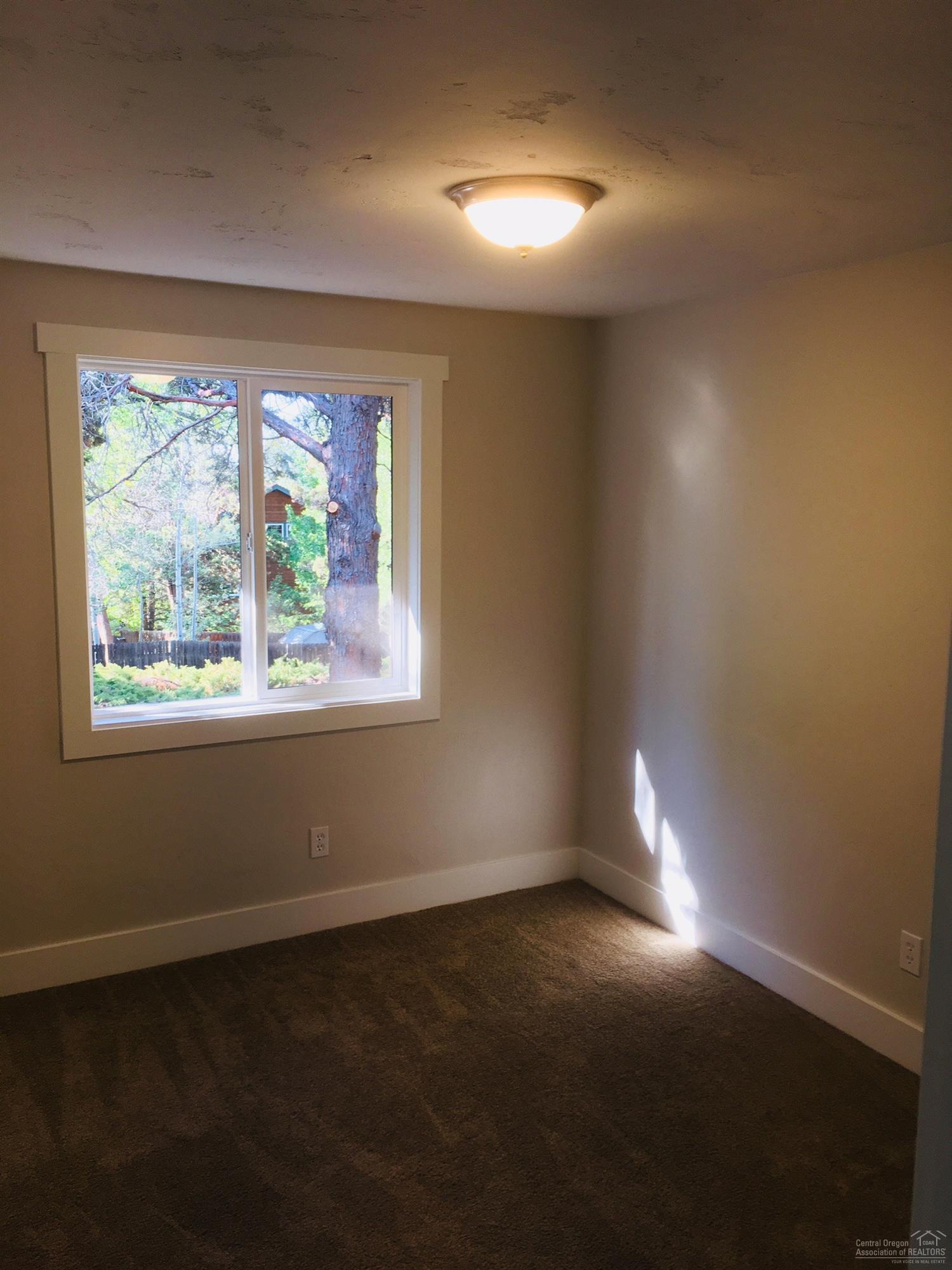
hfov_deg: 48.2
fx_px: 1063
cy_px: 635
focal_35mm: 29
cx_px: 476
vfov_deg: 61.7
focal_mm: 4.15
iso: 32
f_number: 2.2
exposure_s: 1/50
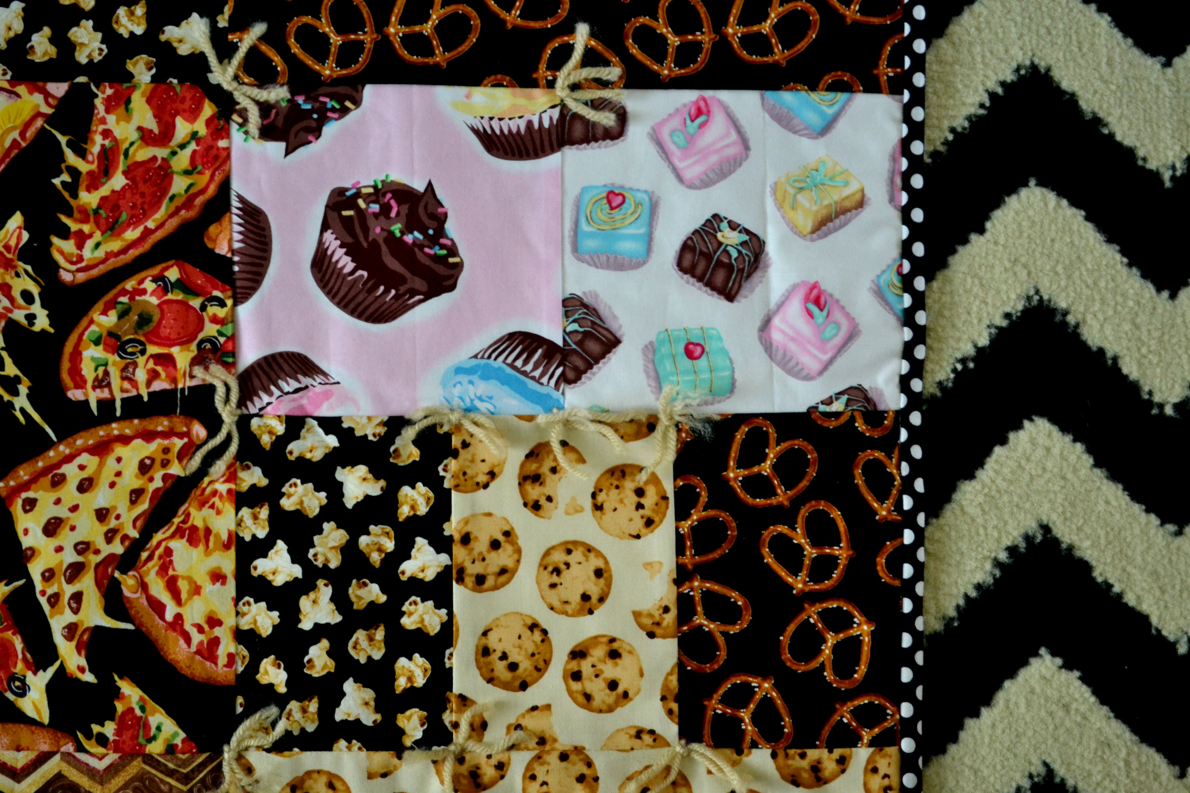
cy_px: 396
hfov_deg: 35.1
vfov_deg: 23.8
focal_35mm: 57
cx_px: 595
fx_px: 1884
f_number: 5
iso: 1600
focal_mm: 38
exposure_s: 1/200
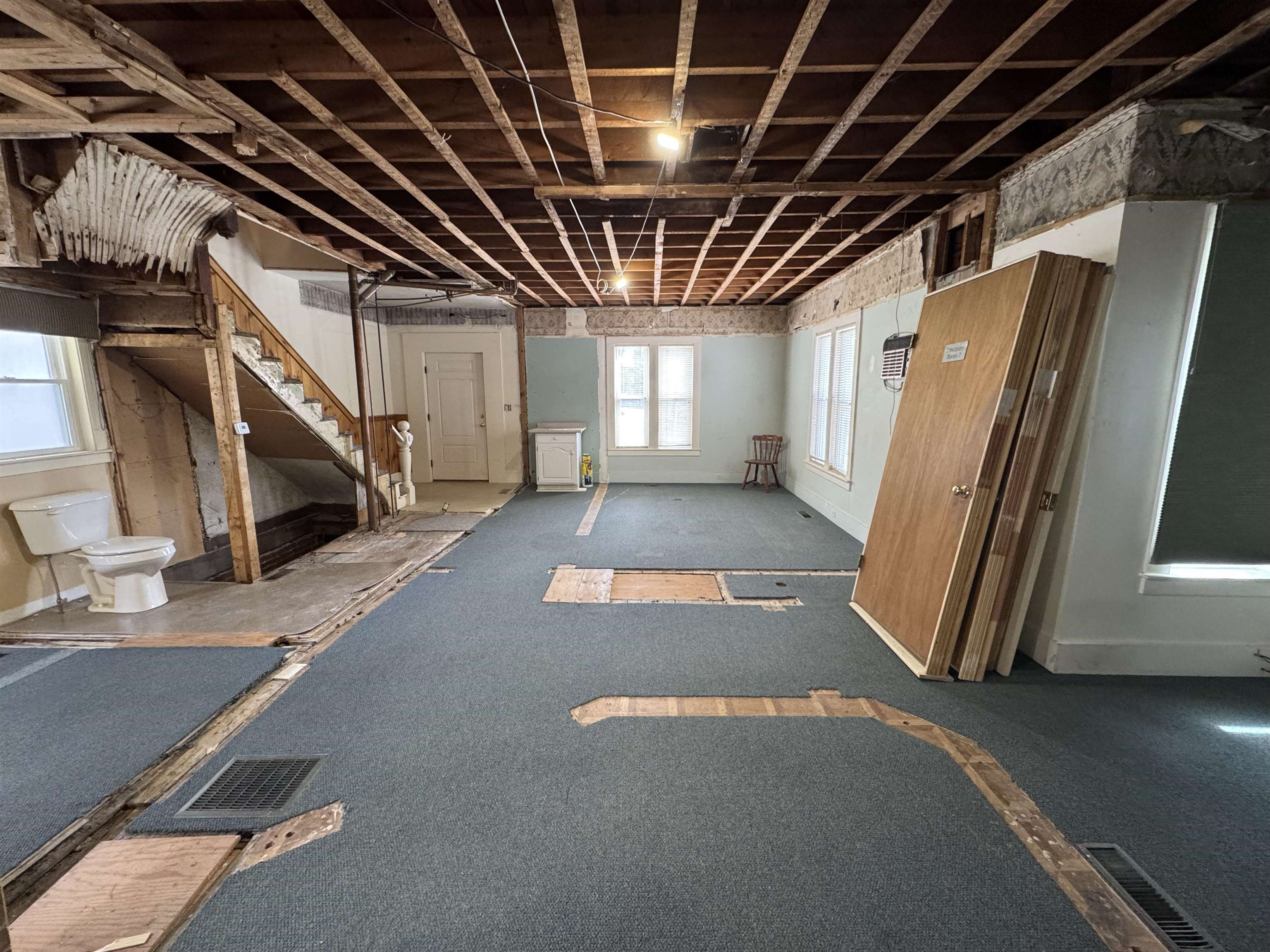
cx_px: 635
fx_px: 514
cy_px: 476
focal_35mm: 14
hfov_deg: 102.1
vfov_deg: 85.7
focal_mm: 2.22
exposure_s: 1/60
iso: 320
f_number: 2.2
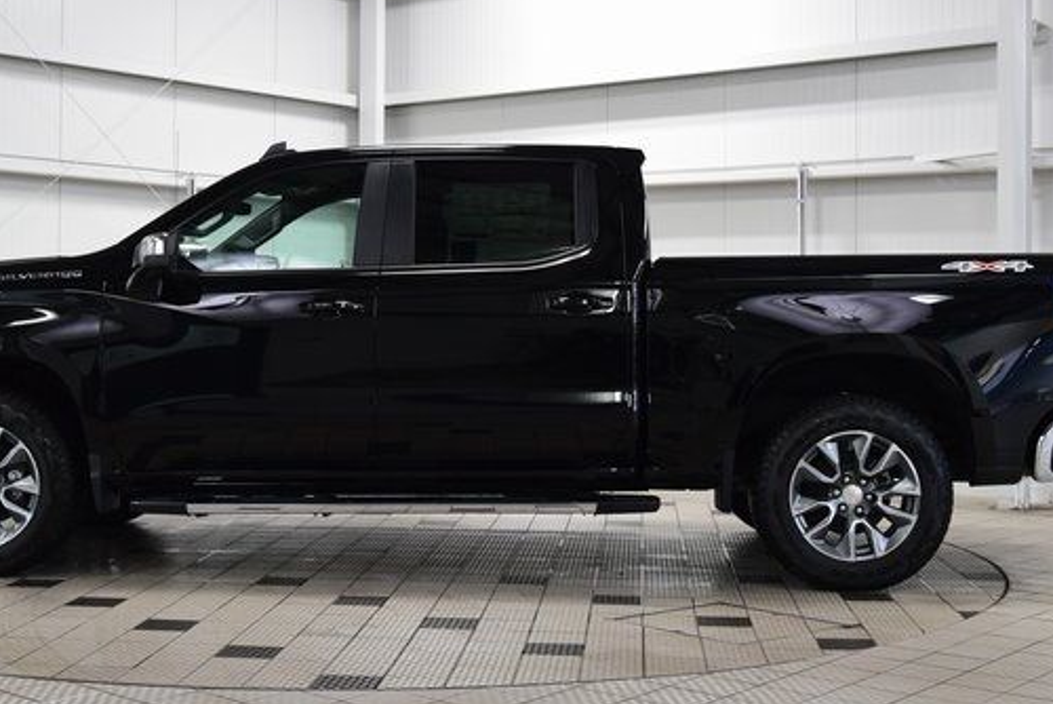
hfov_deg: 35.8
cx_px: 465
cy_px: 315
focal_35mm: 56
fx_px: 1628
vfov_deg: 24.4
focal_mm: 29
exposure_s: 1/60
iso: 1600
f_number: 6.3
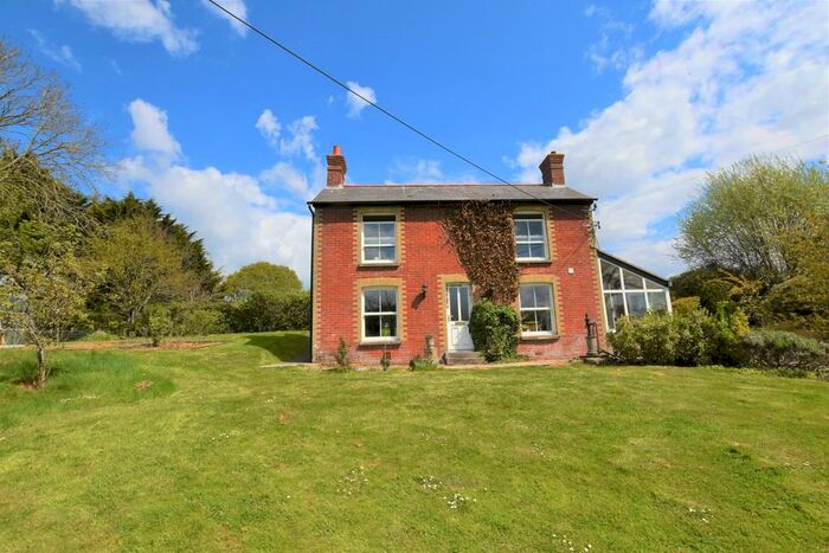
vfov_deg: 77.4
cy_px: 276
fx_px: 345
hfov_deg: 100.4
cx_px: 414
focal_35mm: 15
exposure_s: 1/400
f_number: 10
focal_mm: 10
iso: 200
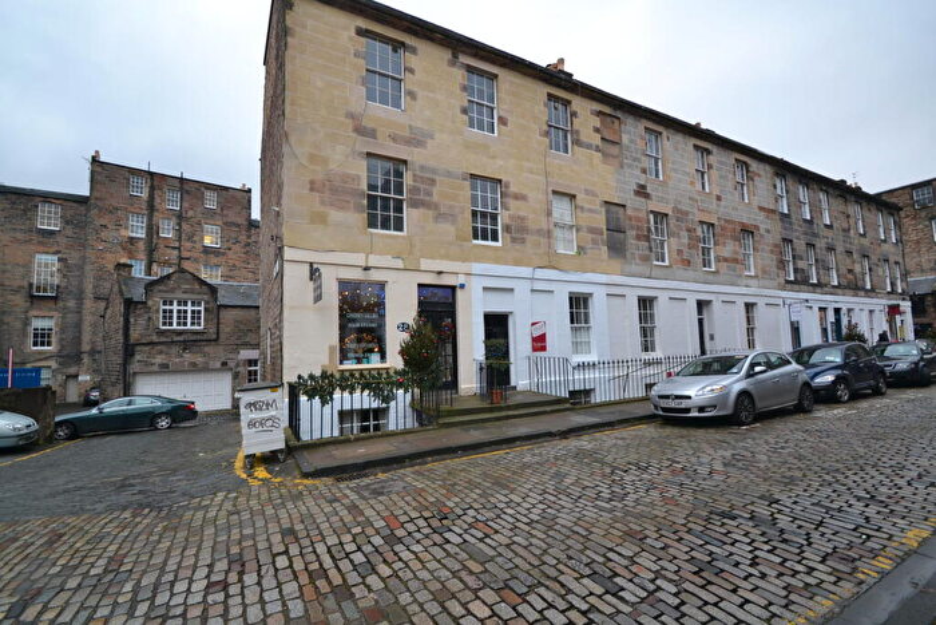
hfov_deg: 100.4
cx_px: 468
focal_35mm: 15
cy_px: 312
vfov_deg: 77.4
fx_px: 390
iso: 400
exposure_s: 1/125
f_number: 5.6
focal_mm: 10
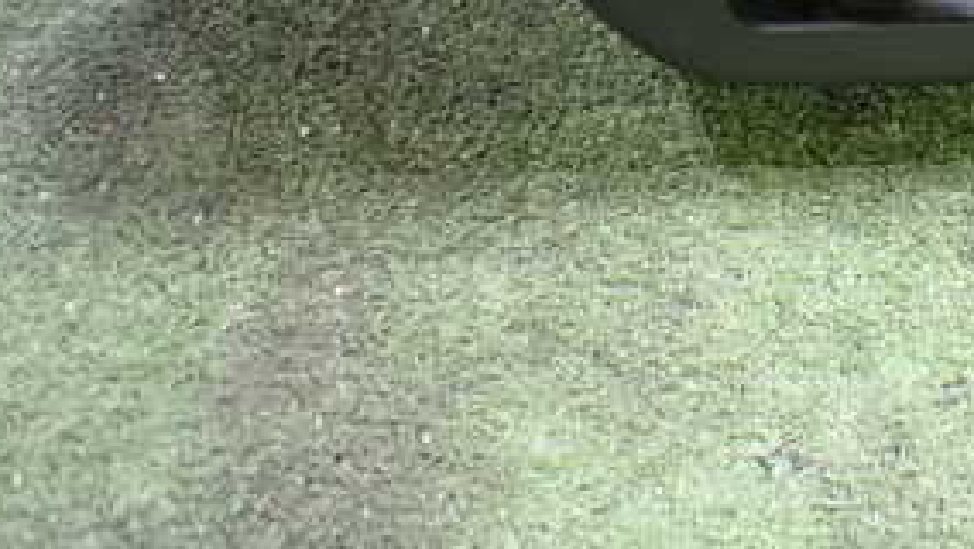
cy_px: -216
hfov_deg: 29.0
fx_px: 1783
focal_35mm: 69
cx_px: 926
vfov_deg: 16.3
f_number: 2.3
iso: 1250
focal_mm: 5.4
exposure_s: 1/30
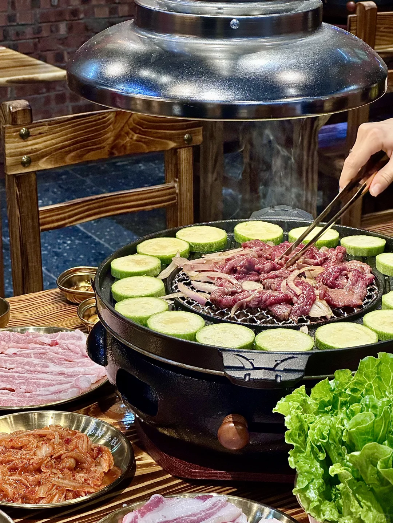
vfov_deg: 25.3
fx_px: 1166
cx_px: 196
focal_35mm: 77
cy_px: 262
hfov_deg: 19.1
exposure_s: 1/100
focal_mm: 9
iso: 125
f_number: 2.8
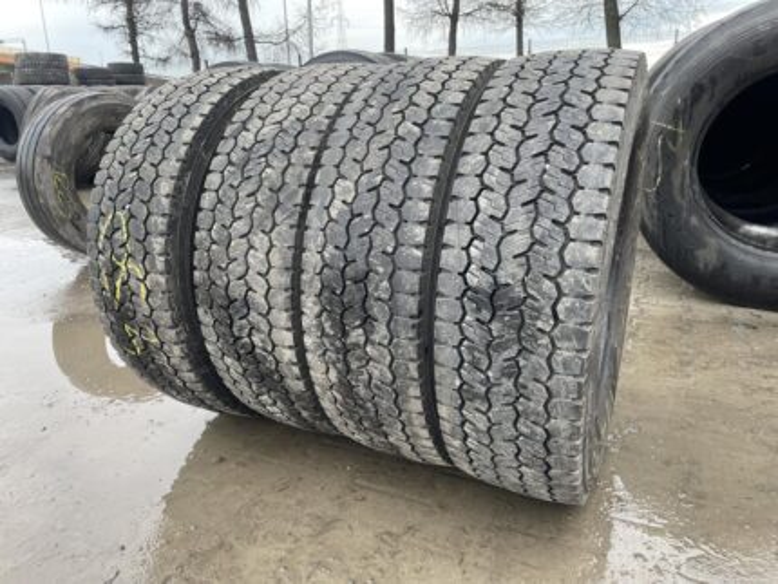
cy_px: 292
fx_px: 585
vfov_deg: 53.1
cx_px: 389
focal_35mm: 26
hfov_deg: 67.3
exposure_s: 1/121
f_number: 1.6
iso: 50
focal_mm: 4.2
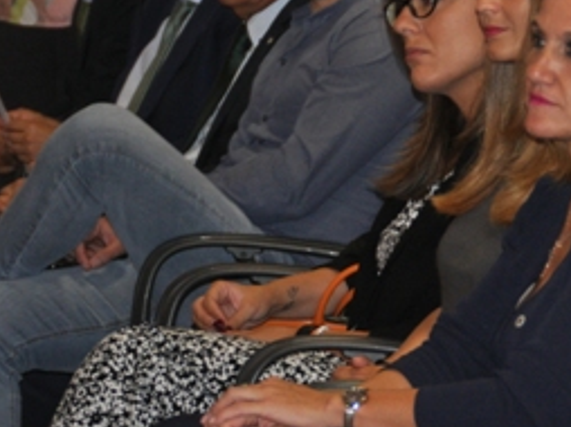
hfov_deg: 5.5
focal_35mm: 363
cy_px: 71
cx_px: 279
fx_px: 5982
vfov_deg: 4.1
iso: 800
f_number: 5.6
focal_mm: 100
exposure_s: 1/60
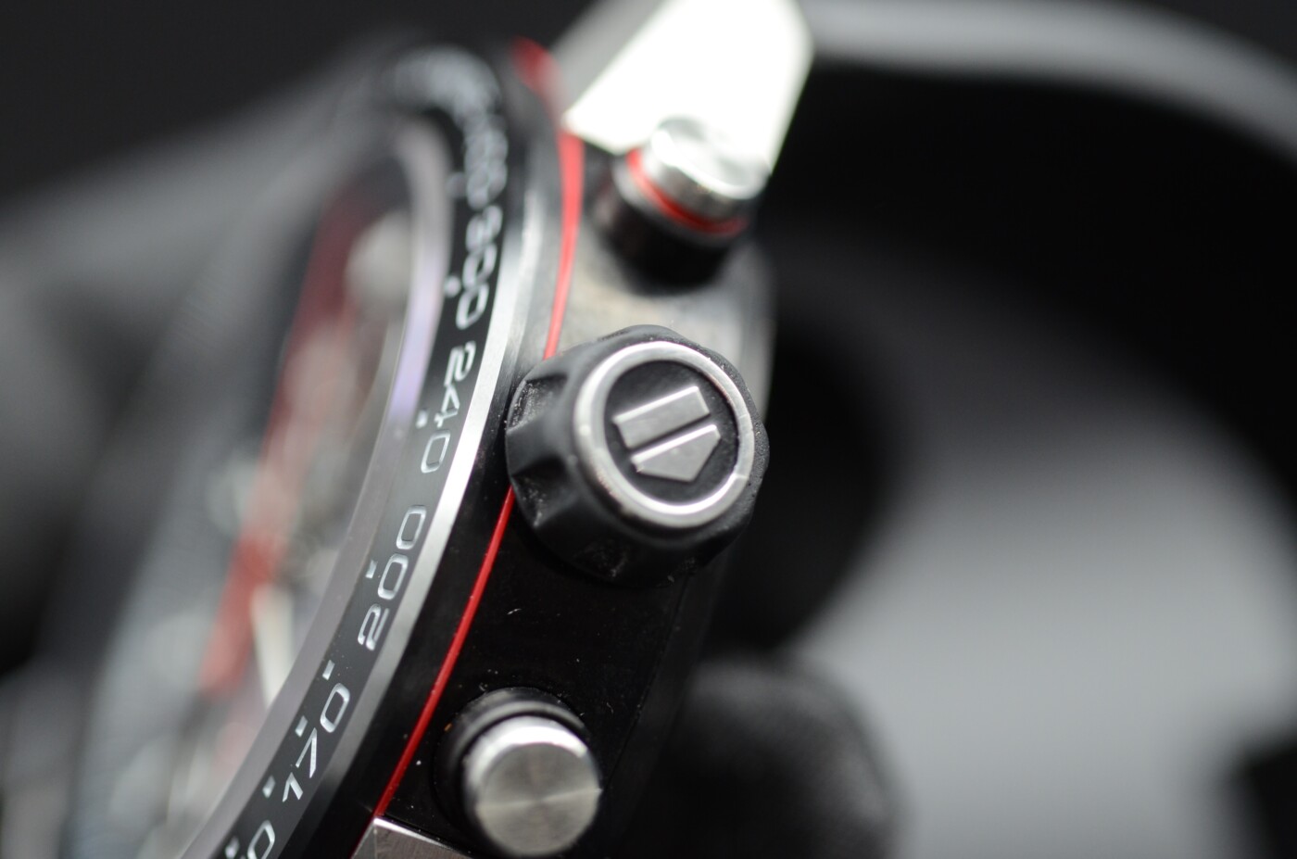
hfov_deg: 22.7
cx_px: 648
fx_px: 3235
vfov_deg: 15.1
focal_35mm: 90
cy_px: 430
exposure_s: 1/160
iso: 800
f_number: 4.5
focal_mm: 60
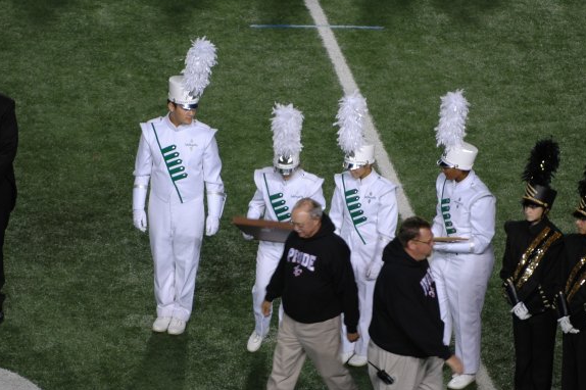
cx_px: 305
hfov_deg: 4.9
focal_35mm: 418
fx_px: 6800
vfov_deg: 3.3
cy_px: 206
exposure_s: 1/60
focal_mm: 200
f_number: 2.8
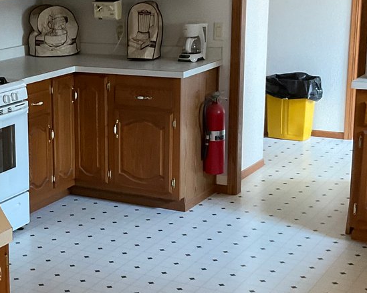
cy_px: 138
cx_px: 20
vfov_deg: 19.7
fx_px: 847
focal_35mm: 78
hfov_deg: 23.6
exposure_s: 1/60
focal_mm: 3
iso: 160
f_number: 1.8
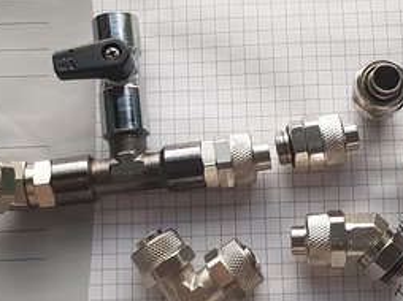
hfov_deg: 45.4
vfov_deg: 34.4
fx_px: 477
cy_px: 222
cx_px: 255
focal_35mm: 41
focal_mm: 4.2
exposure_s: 1/12
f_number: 1.7
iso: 200
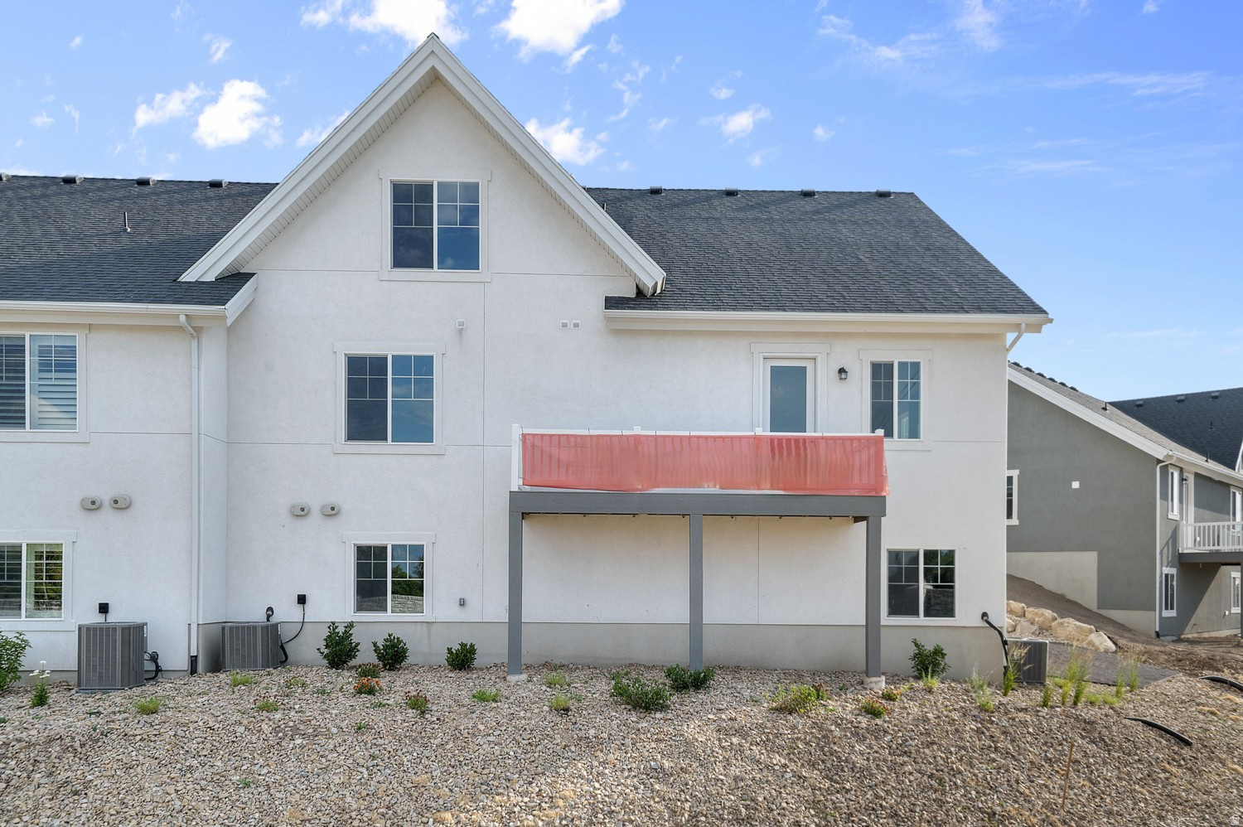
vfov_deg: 47.9
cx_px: 622
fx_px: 932
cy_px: 414
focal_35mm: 27
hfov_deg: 67.4
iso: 320
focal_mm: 27
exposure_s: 1/200
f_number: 8
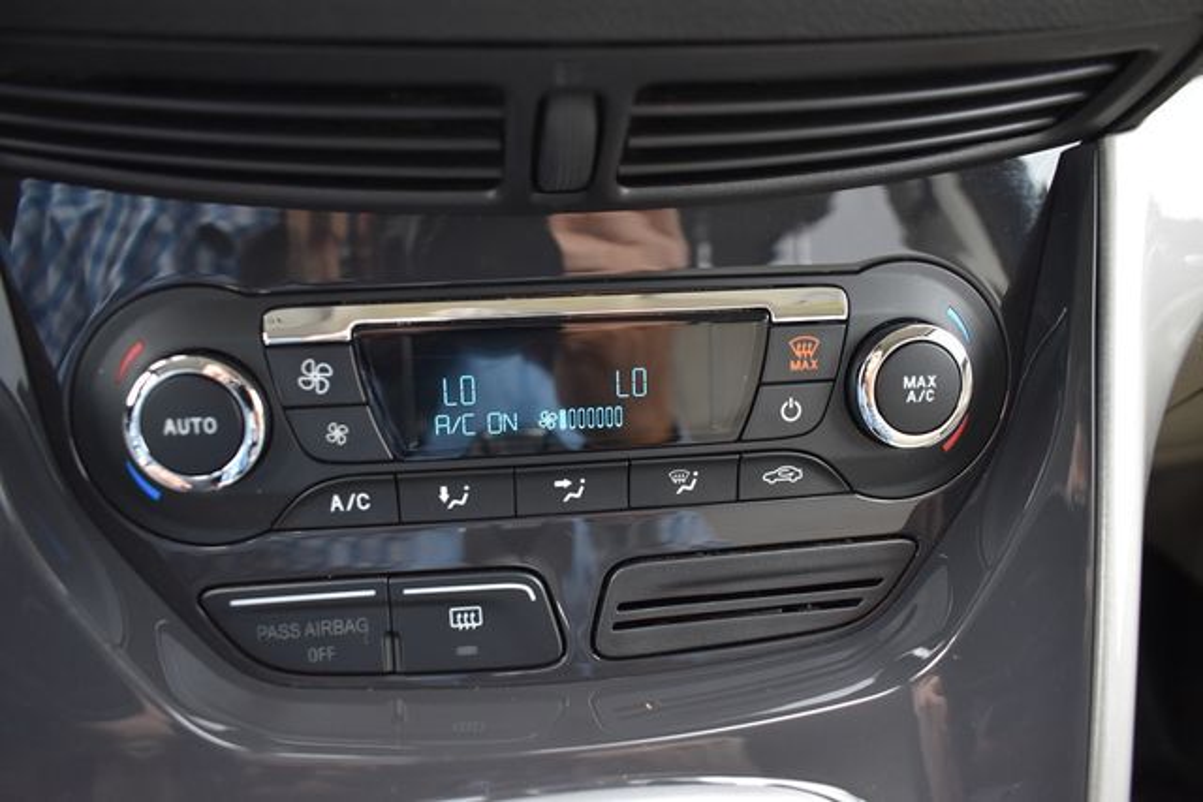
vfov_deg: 48.0
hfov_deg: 67.4
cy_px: 401
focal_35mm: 27
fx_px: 902
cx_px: 602
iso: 800
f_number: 3.5
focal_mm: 18
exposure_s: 1/200
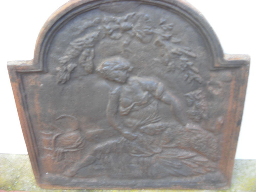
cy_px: 96
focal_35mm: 41
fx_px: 303
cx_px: 128
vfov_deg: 35.1
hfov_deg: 45.8
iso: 64
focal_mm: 6.72
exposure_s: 1/12
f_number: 3.1
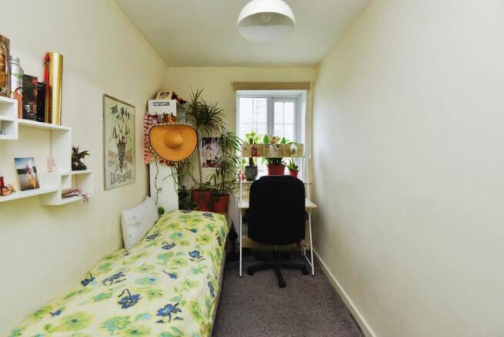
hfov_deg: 96.7
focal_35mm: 16
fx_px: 224
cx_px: 252
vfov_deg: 73.8
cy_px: 168
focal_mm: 16
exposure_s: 1/20
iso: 500
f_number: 6.3
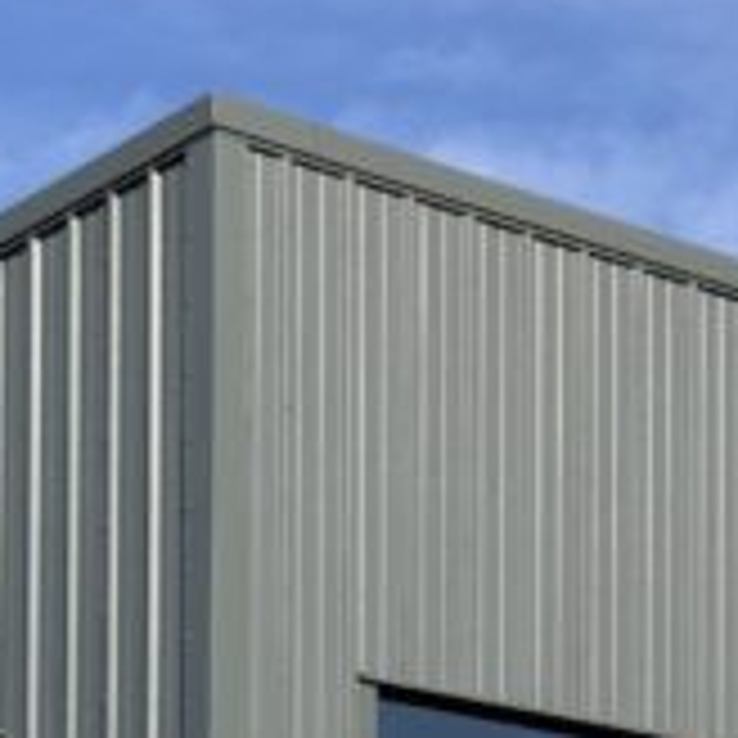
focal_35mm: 160
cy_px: 1305
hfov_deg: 10.7
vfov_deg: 10.3
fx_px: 3859
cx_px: 914
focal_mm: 3
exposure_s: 1/1848
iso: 16
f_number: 1.8
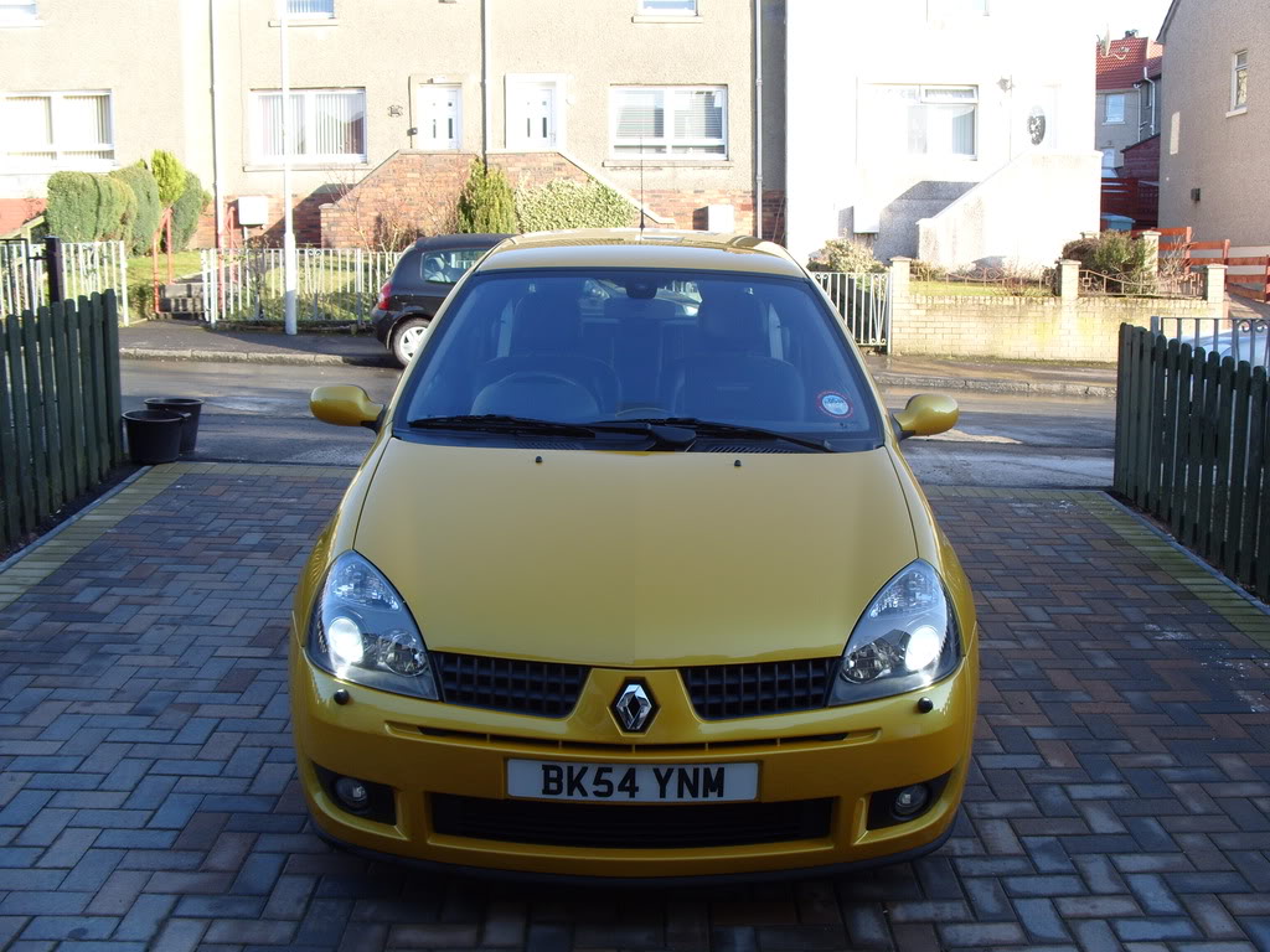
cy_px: 476
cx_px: 635
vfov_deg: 40.7
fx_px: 1284
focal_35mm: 35
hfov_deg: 52.6
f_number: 4.1
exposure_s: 1/125
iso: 80
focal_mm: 7.8
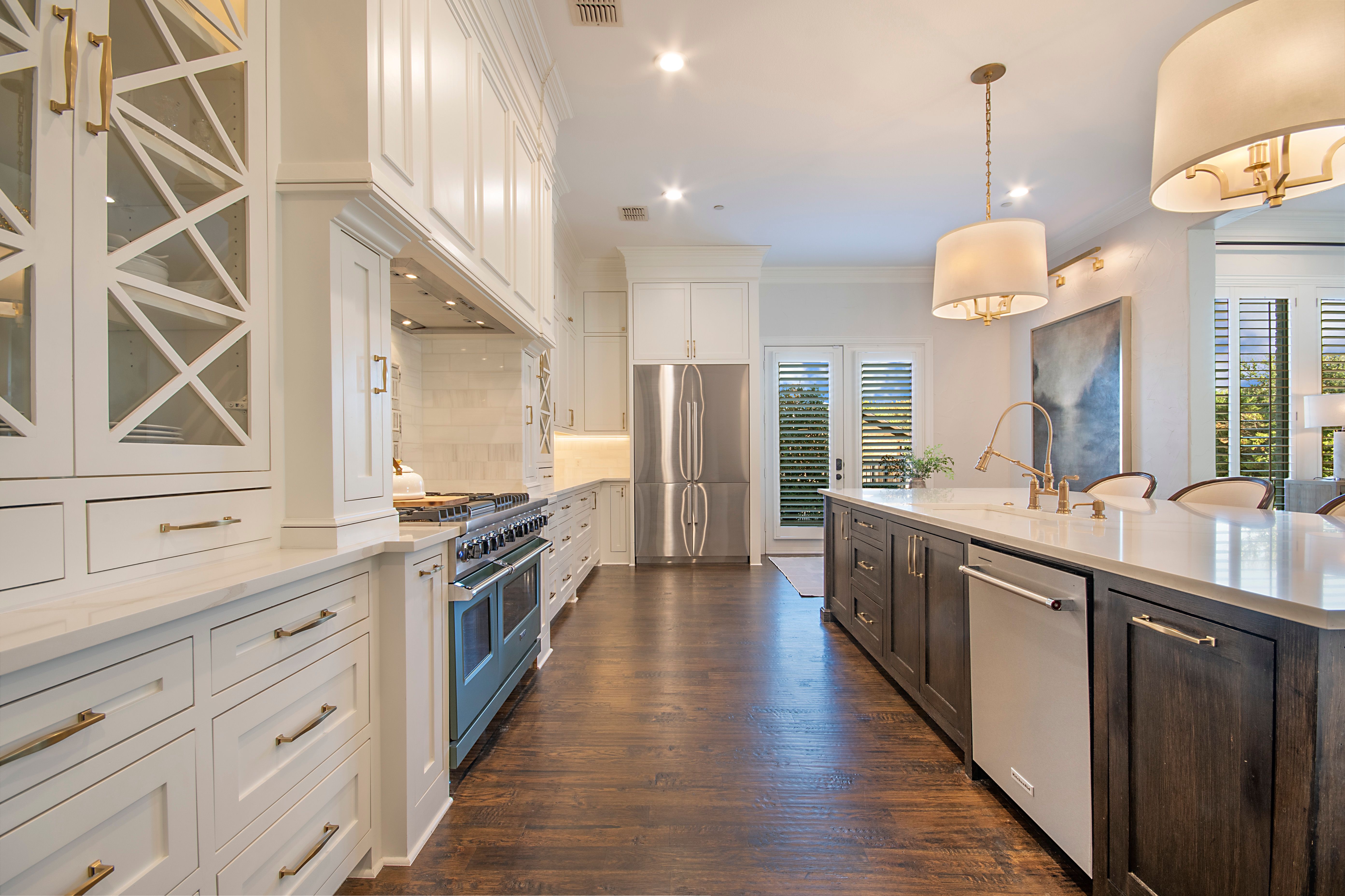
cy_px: 448
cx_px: 672
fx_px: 560
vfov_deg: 77.3
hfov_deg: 100.4
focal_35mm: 15
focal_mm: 10
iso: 100
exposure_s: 1/2.5
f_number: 11
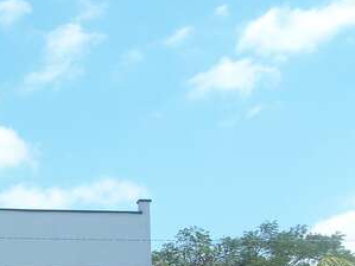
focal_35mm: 99
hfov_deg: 18.8
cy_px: 334
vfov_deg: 14.4
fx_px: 1015
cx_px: -62
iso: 64
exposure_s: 1/400
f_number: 4
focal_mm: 7.8
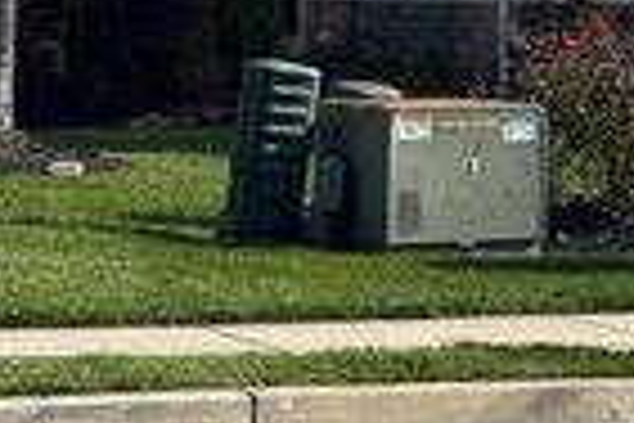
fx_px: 3117
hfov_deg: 11.5
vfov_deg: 7.6
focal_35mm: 177
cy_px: -236
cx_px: 679
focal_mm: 6.86
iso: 64
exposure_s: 1/5882
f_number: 1.78
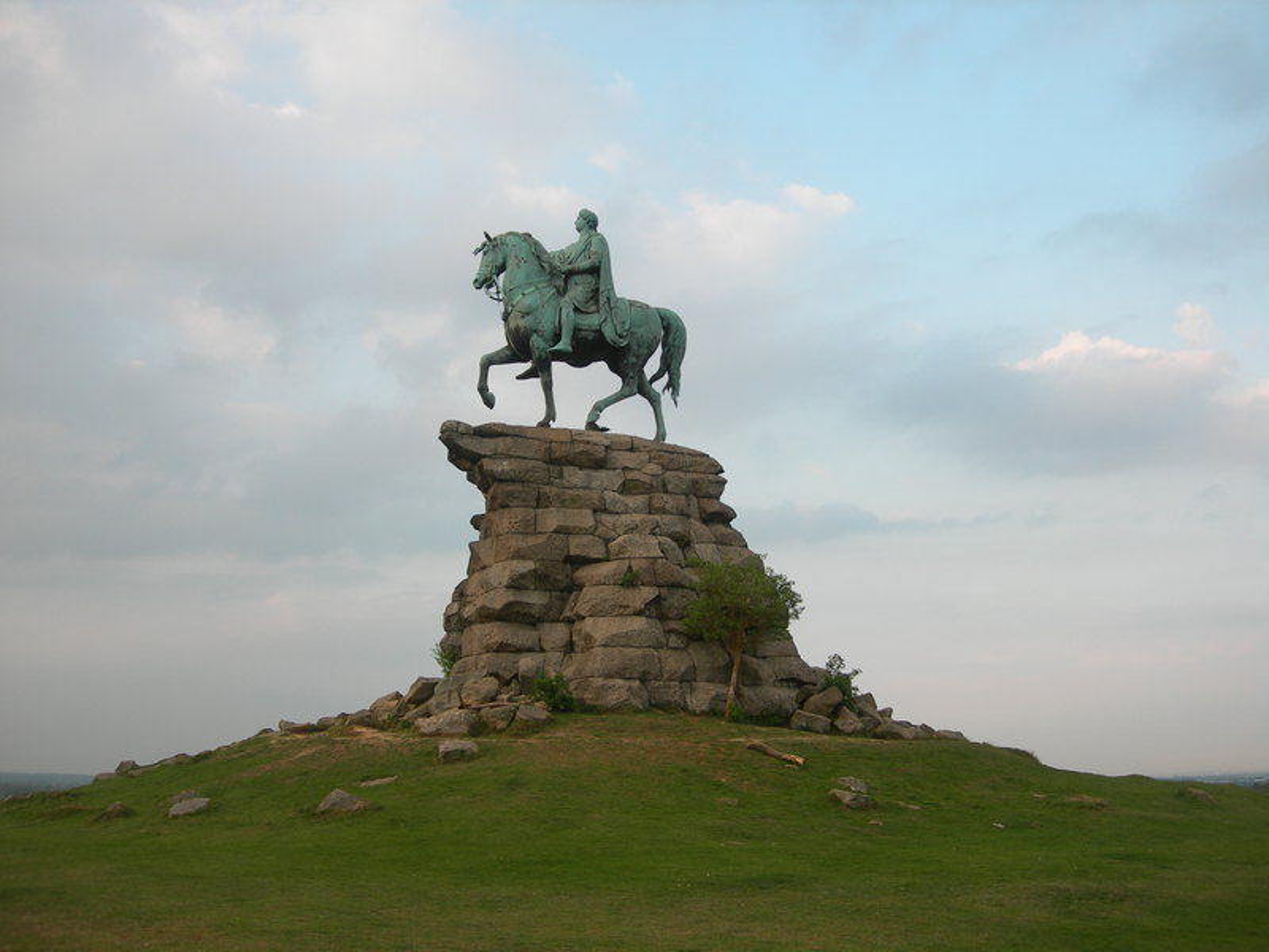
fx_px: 1393
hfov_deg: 49.0
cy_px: 476
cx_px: 634
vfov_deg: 37.7
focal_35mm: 38
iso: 50
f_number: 2.8
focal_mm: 7.8
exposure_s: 1/227
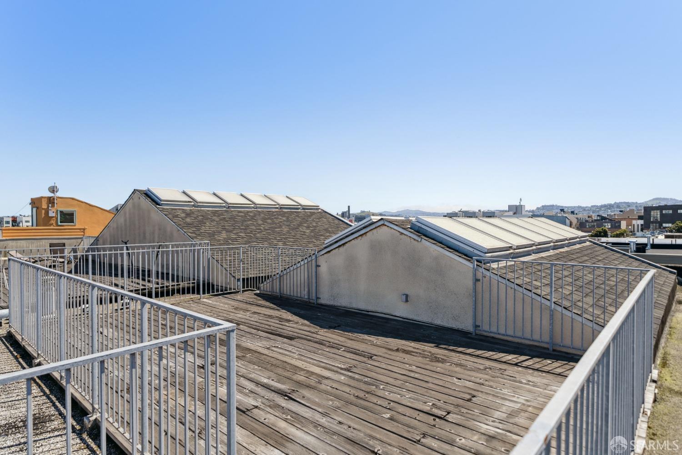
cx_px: 341
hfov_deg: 86.9
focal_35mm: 19
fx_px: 360
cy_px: 228
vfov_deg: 64.6
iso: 100
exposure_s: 1/1000
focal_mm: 19
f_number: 4.5
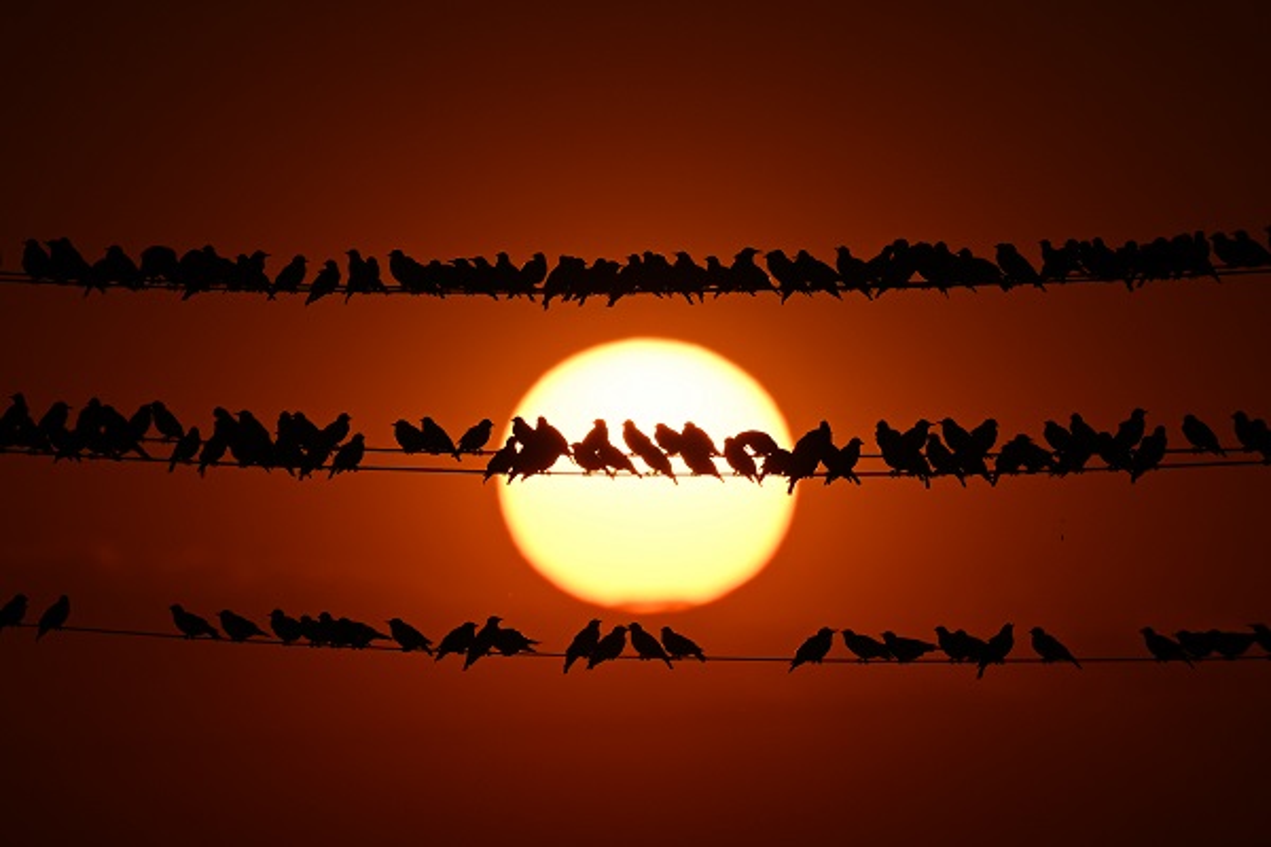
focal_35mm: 400
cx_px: 636
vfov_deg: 3.4
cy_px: 424
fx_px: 14121
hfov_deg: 5.2
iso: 100
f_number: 5.6
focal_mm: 400
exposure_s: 1/32000
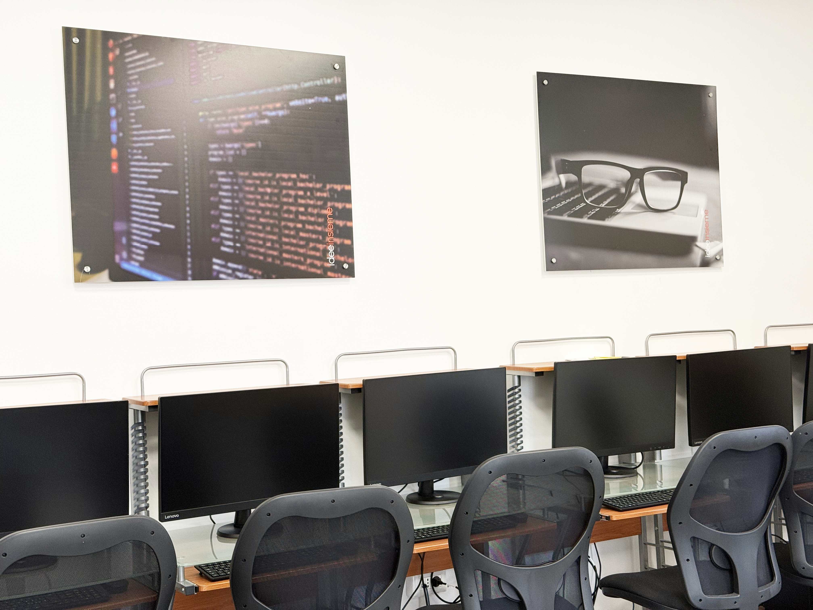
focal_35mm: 48
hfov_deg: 39.7
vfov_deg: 30.3
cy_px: 305
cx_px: 406
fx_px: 1127
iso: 64
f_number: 1.8
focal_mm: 6.8
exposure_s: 1/100
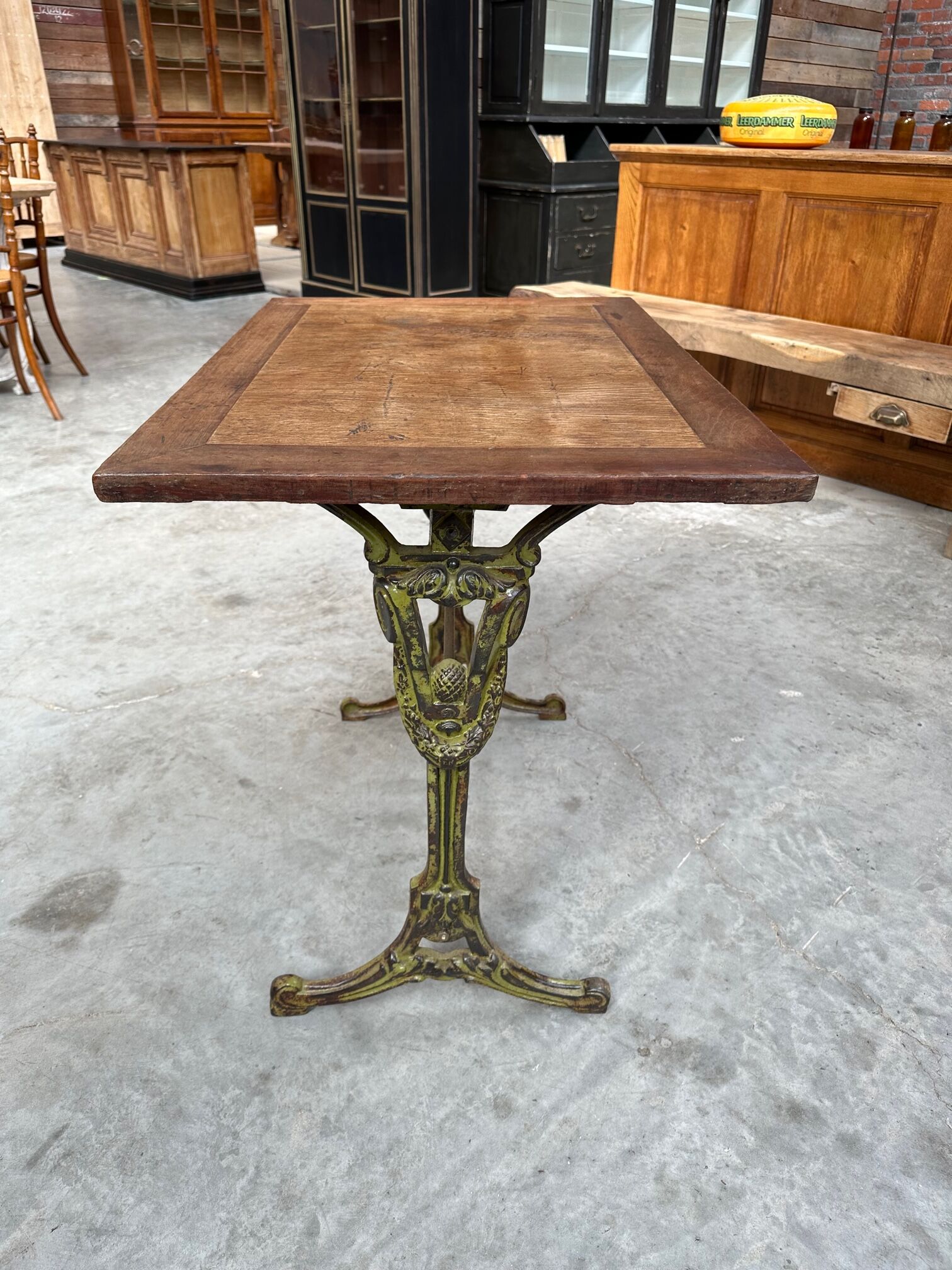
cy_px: 635
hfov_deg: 56.8
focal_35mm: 24
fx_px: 880
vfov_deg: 71.6
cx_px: 476
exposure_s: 1/189
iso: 64
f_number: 1.78
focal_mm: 6.86
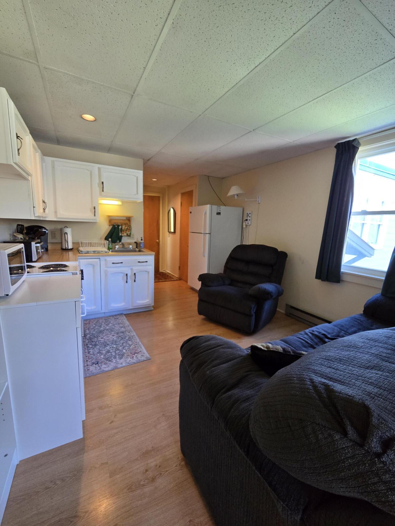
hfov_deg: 89.9
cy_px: 263
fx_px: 198
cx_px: 198
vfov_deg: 106.2
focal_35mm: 13
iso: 320
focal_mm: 2.2
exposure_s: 1/60
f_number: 2.2
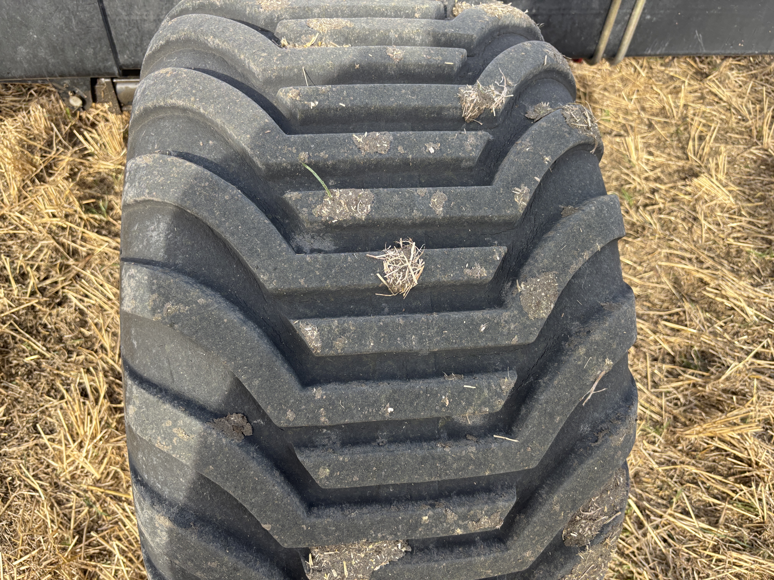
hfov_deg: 67.3
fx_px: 581
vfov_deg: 53.1
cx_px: 387
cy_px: 290
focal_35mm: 26
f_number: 1.6
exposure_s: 1/547
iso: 50
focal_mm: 5.96
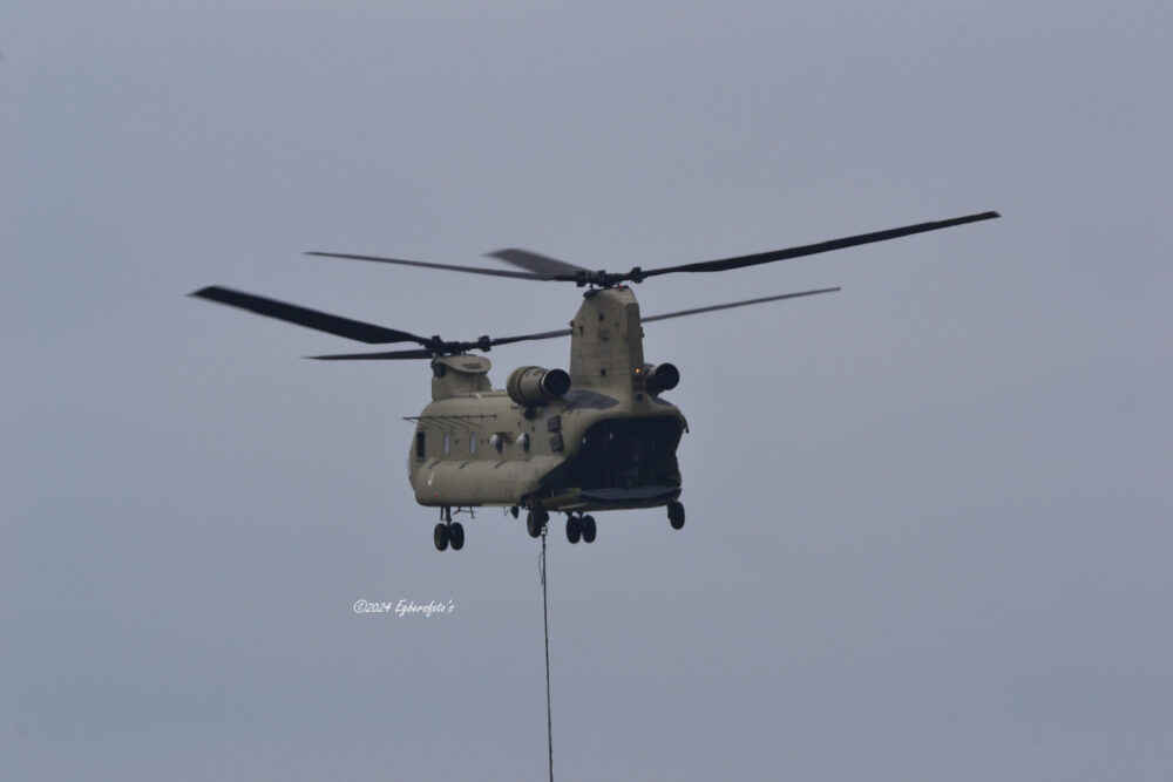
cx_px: 586
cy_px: 391
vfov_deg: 3.0
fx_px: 15152
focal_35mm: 465
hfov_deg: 4.4
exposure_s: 1/400
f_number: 11
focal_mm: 310
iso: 400
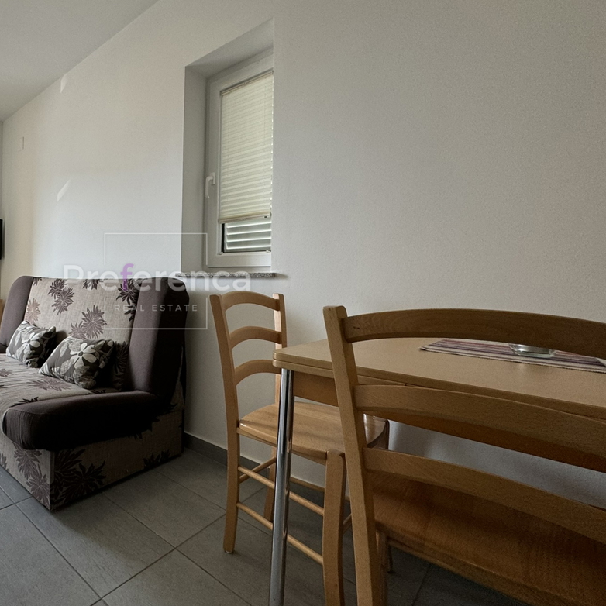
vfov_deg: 77.6
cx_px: 157
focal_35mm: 19
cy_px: 281
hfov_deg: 72.6
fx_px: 376
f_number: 2.2
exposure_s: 1/100
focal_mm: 2.22
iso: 125
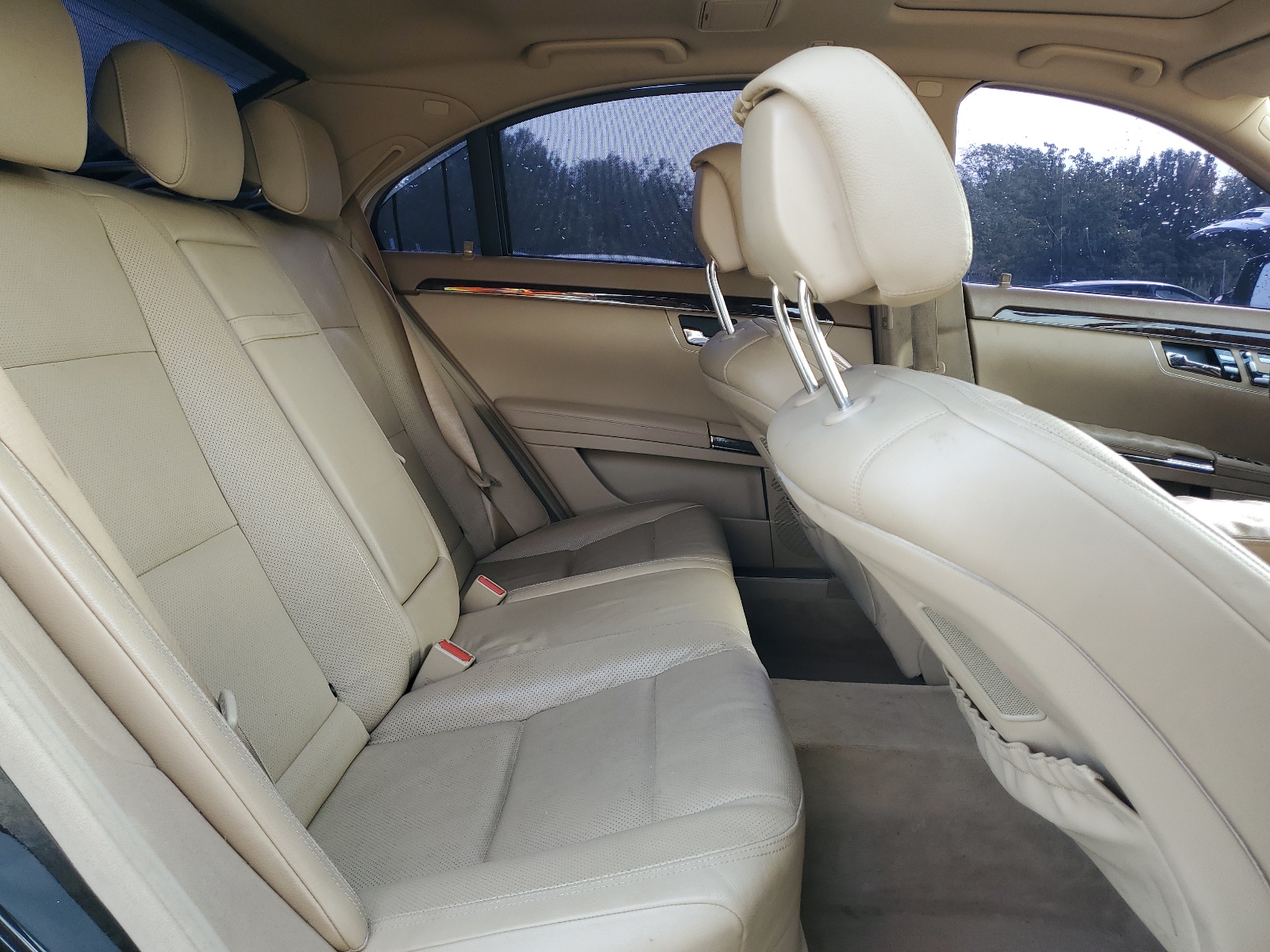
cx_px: 635
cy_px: 476
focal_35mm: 26
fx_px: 954
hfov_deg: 67.3
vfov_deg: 53.1
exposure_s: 1/123
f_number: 1.5
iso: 50
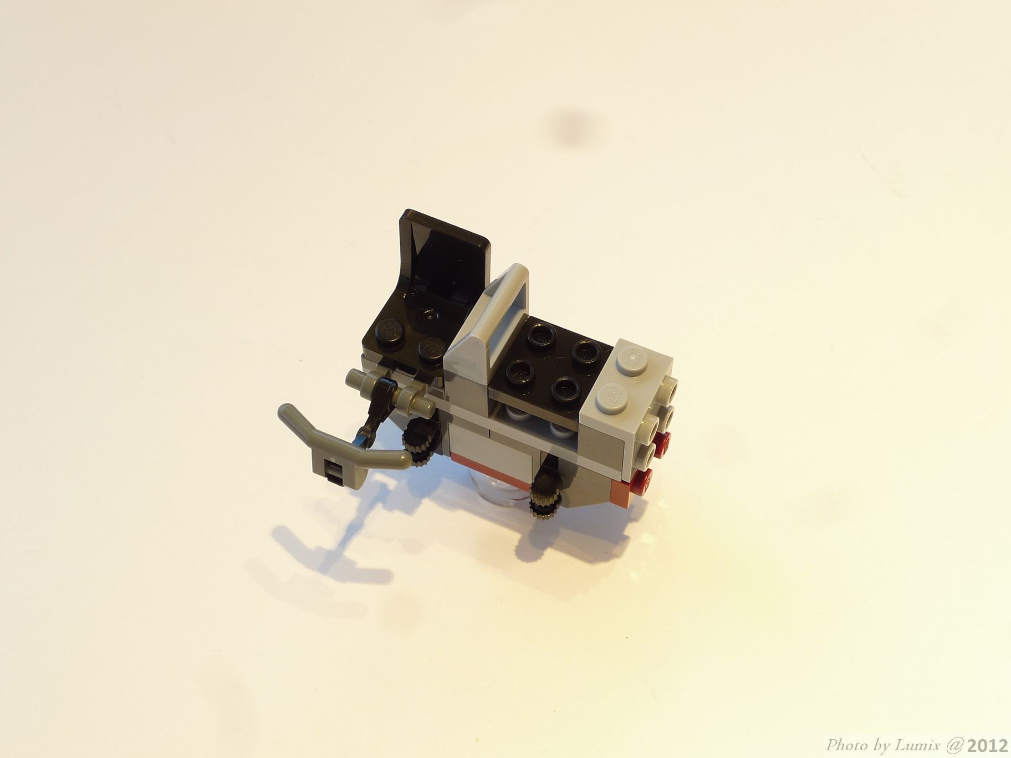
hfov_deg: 36.8
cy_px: 379
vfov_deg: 28.0
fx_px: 1519
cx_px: 506
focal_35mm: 52
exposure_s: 1/1.3
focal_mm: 11.1
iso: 80
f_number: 4.5
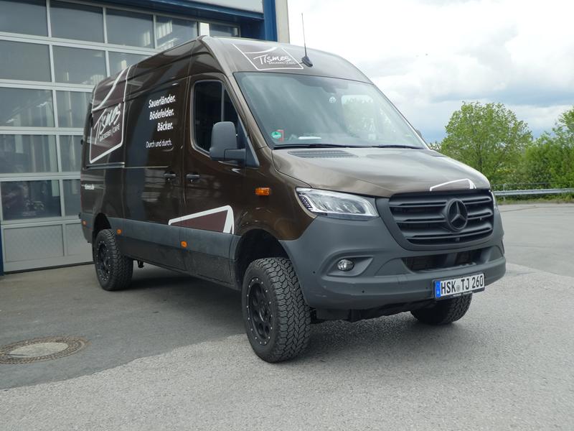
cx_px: 287
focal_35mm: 33
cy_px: 216
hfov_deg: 55.4
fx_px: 547
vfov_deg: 42.9
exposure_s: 1/250
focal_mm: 5.8
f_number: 3.6
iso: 80
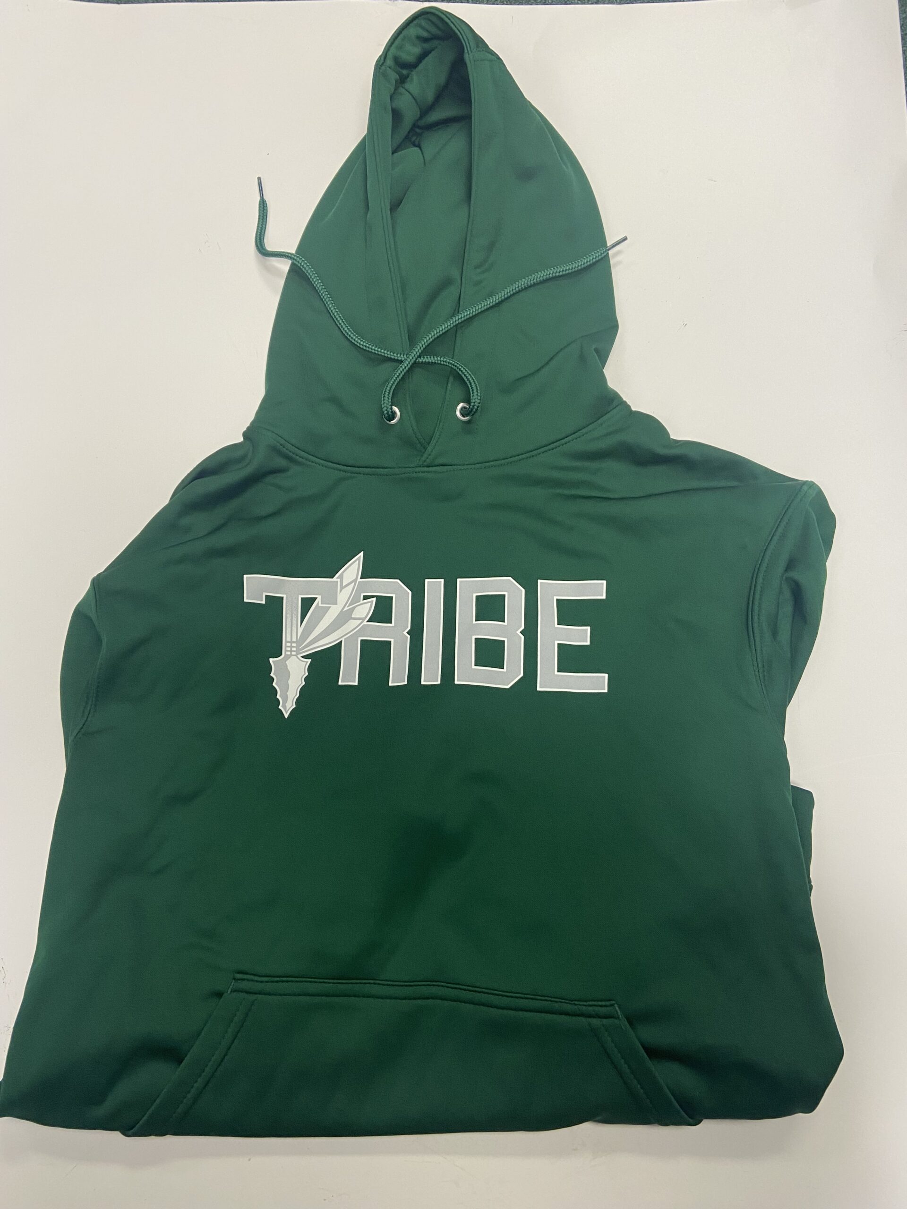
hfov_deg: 53.1
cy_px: 604
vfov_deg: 67.3
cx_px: 454
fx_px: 908
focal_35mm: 26
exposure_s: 1/60
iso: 100
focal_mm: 4.25
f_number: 1.8
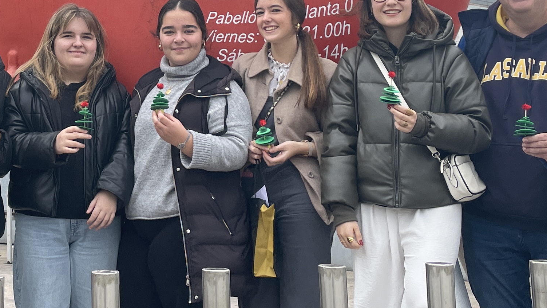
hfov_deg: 27.1
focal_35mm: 76
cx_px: 79
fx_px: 1102
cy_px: -15
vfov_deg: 15.5
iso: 32
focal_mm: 4.2
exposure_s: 1/346
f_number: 1.6
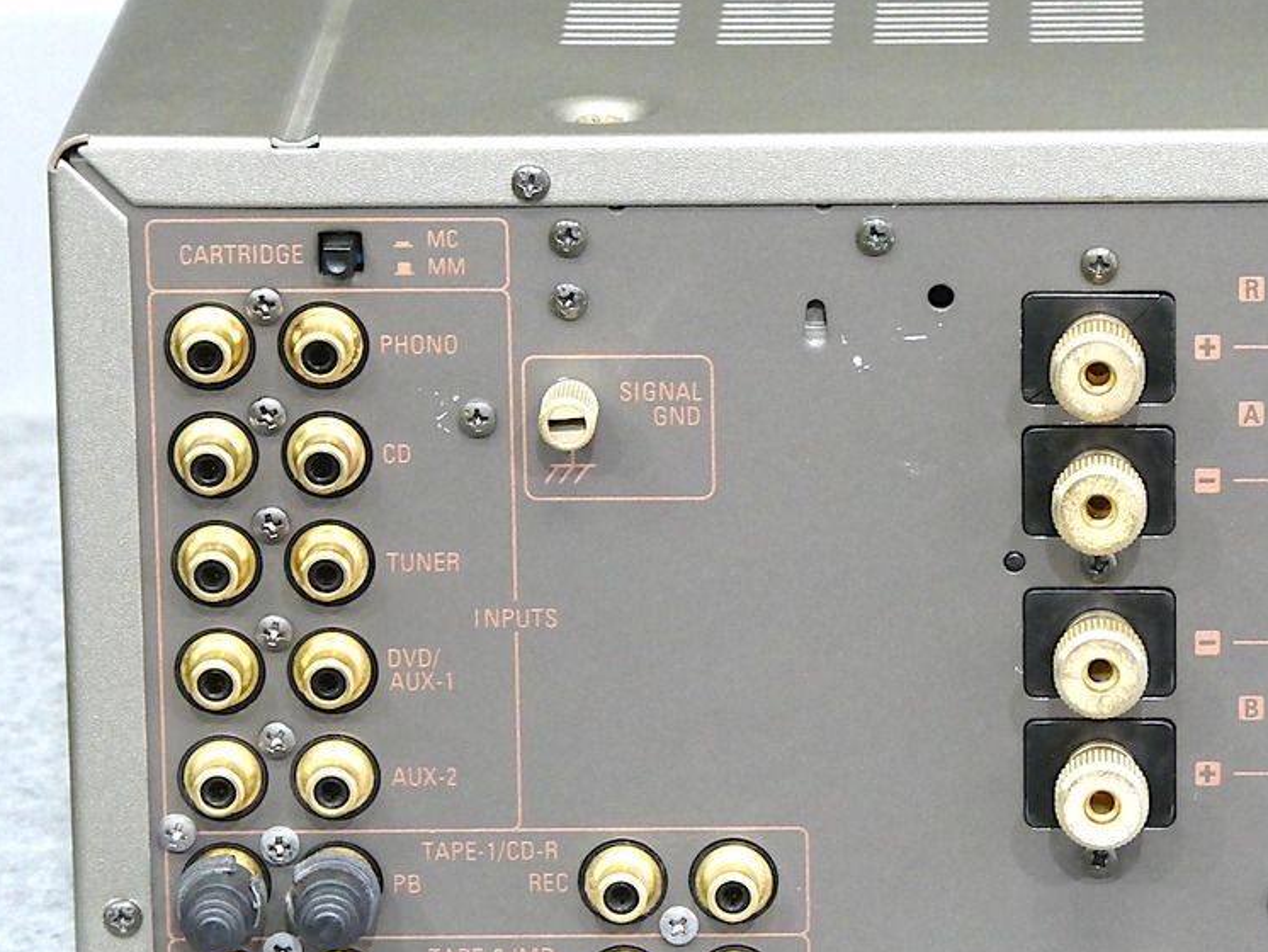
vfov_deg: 6.2
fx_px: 8721
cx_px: 741
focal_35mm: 238
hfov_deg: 8.3
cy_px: 576
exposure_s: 1/13
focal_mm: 33.2
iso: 1600
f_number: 6.3
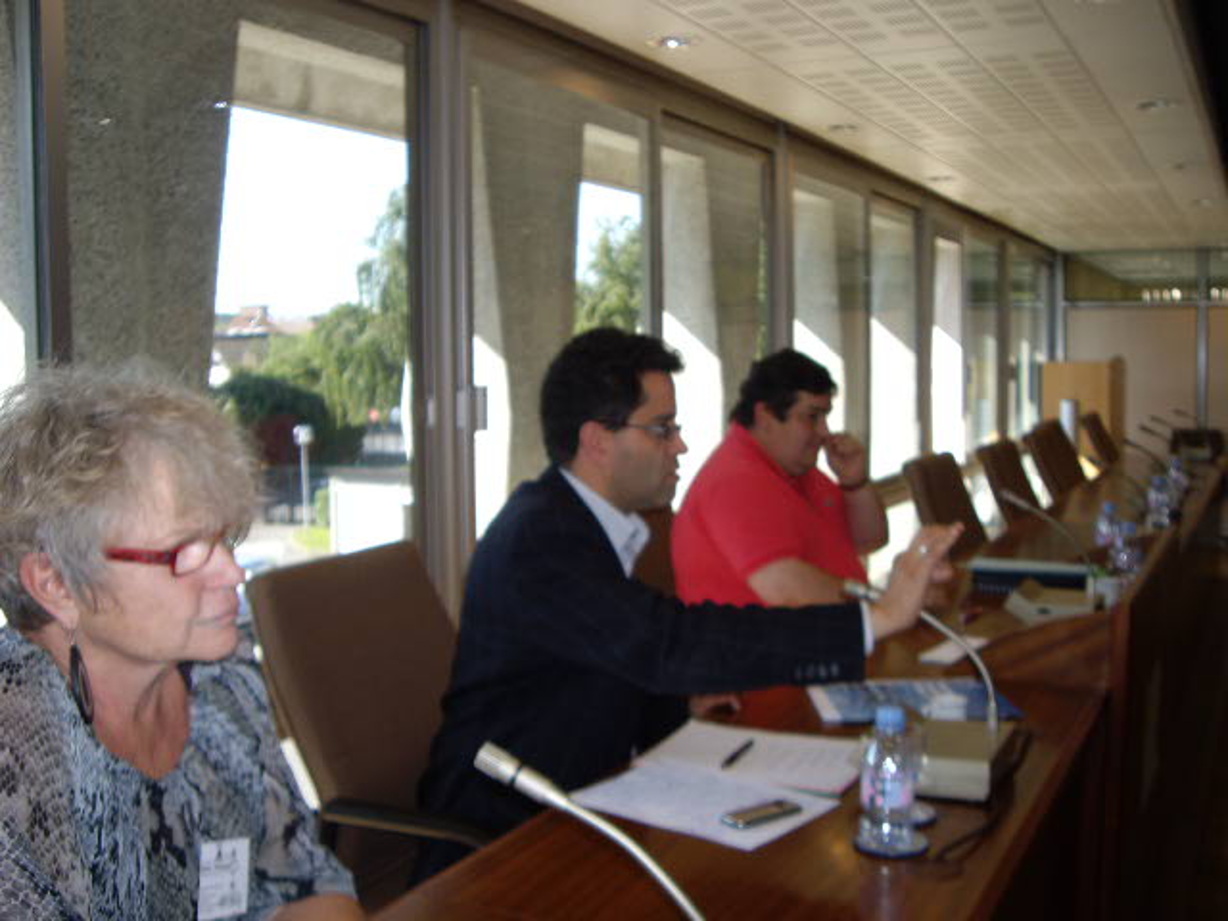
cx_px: 614
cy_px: 460
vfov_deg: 37.7
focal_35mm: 38
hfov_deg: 49.0
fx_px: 1348
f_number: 2.7
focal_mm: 6.2
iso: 50
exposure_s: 1/125
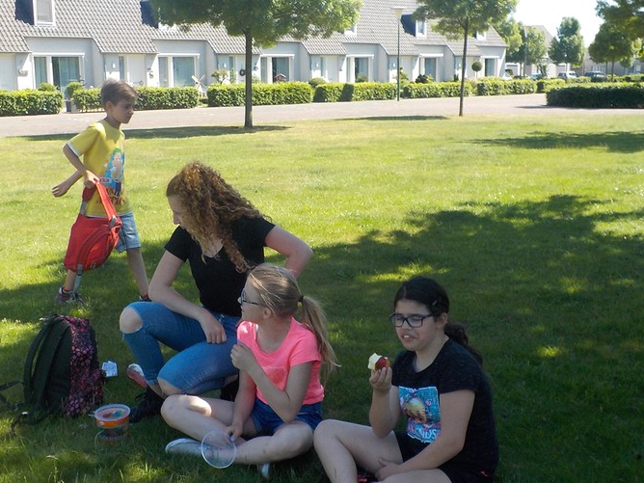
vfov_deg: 31.5
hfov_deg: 41.2
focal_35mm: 46
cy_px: 224
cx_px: 305
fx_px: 856
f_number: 3.3
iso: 125
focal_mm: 4.1
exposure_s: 1/400
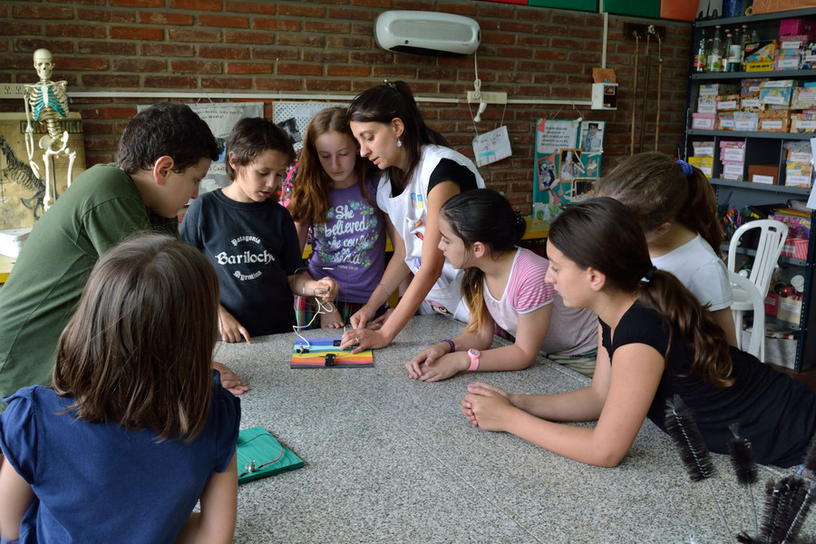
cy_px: 272
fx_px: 748
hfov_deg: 57.2
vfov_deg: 40.0
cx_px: 408
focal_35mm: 33
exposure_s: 1/20
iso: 400
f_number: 8
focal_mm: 22
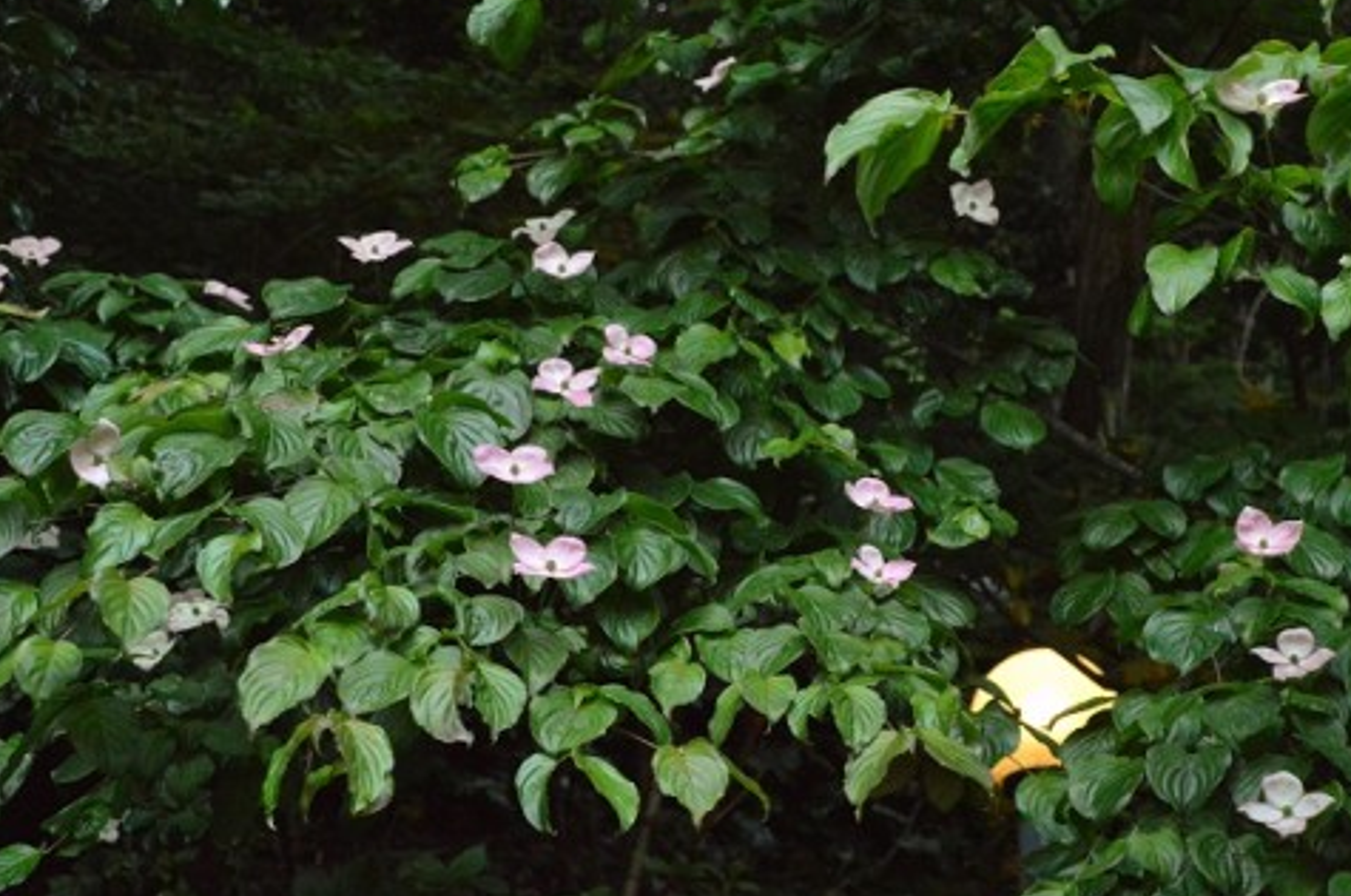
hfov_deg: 28.1
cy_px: 521
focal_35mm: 72
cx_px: 794
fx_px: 2697
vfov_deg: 18.8
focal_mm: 38
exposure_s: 1/100
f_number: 5
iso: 3200
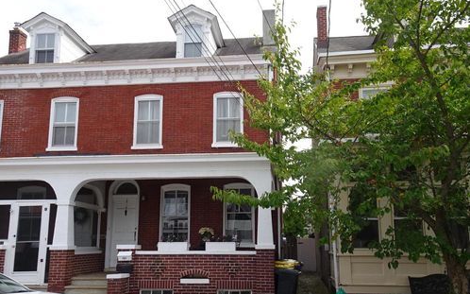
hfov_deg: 58.2
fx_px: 423
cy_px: 168
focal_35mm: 33
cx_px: 235
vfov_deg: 38.2
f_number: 4
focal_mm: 5.26
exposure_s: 1/400
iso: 80
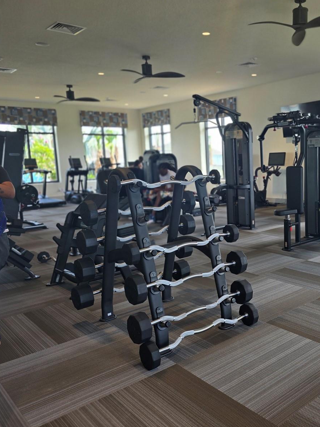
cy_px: 213
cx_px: 243
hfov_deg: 43.8
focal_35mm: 31
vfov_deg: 58.4
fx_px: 382
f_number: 1.7
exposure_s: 1/120
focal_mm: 6.3
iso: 32
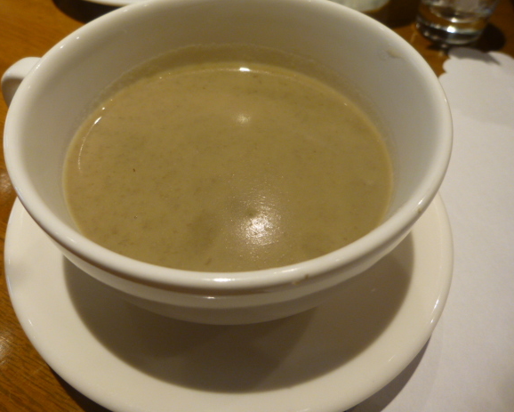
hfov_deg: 63.9
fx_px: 411
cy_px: 206
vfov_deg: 53.2
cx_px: 230
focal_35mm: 27
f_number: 3.1
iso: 200
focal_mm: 4.5
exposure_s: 1/60
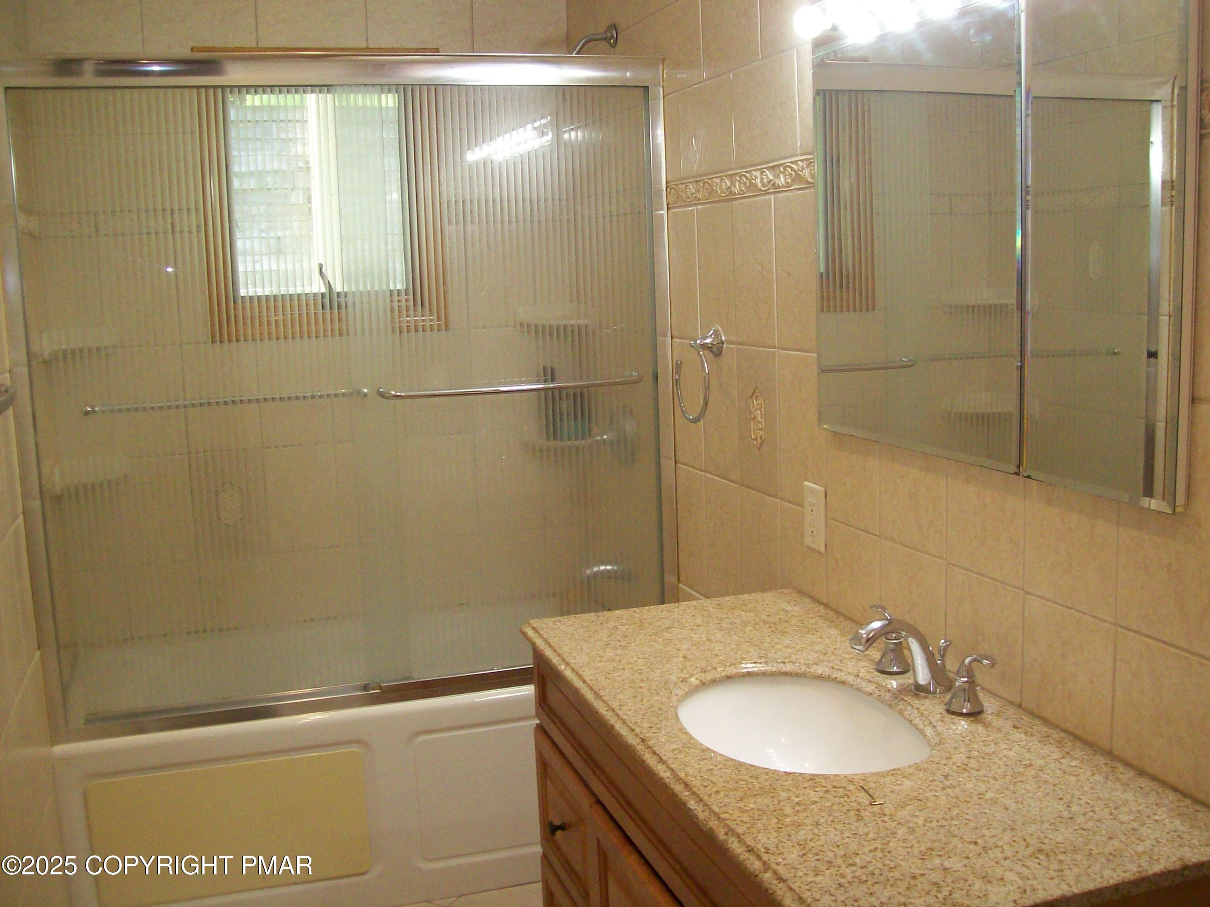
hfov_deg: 51.4
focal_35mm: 36
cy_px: 454
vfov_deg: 39.7
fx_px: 1258
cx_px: 605
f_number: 2.7
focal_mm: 6
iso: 200
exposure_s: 1/64
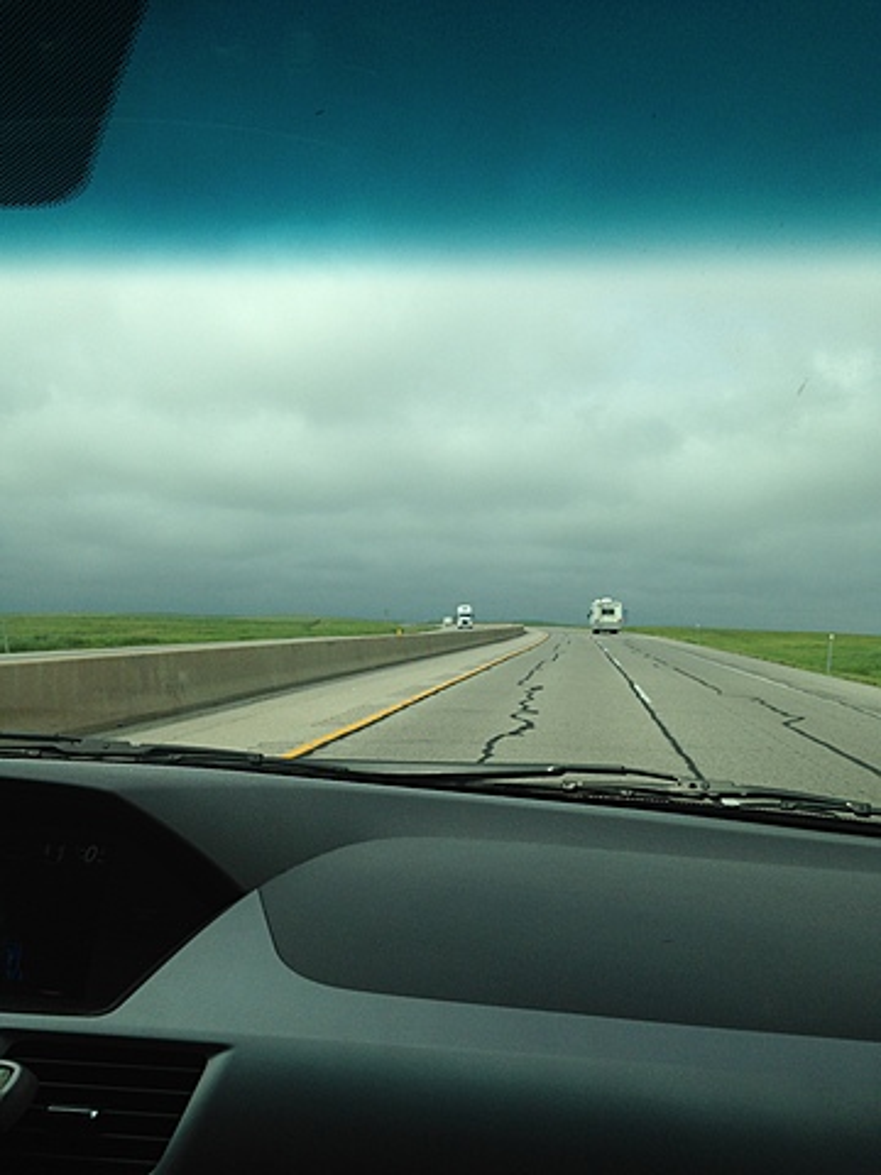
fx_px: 1120
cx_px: 440
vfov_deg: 55.4
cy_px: 588
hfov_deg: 42.9
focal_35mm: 33
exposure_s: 1/1506
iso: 50
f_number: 2.4
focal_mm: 4.12
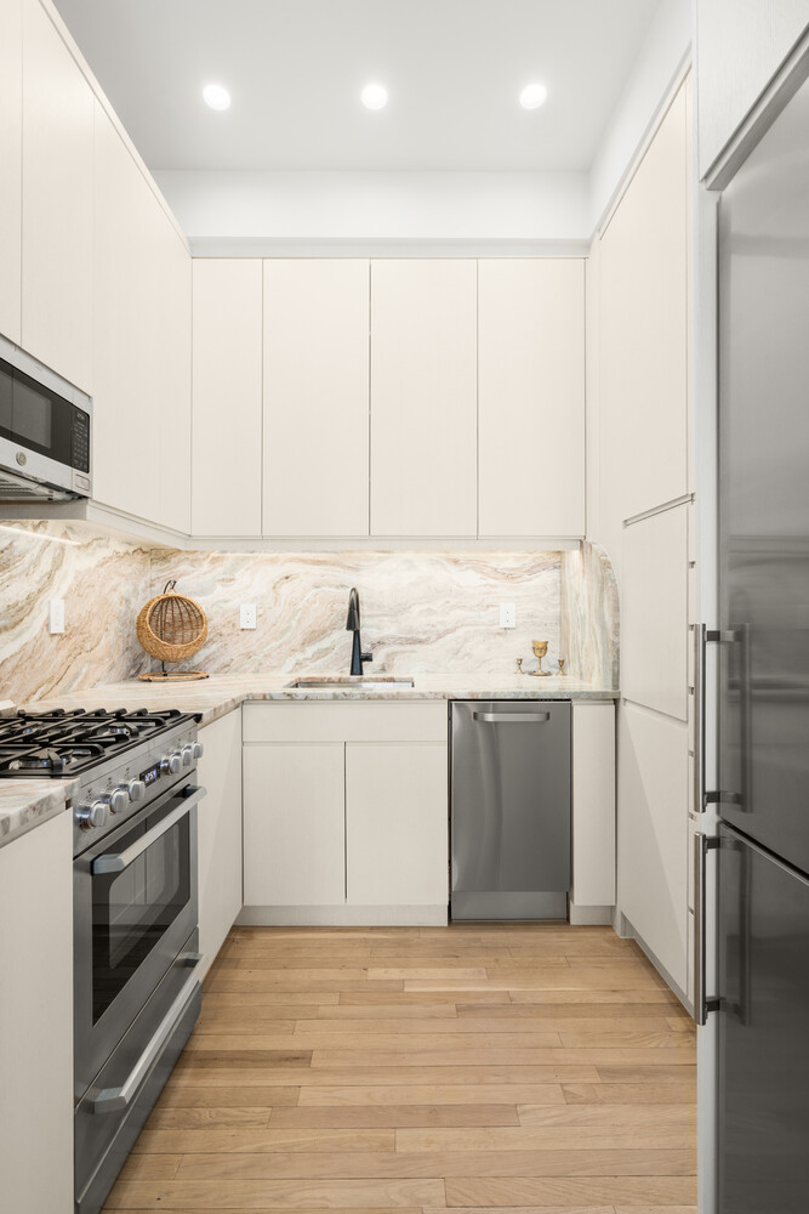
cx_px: 404
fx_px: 539
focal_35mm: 16
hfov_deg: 73.8
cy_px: 607
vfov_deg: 96.7
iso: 400
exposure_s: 1/60
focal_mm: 16
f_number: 11
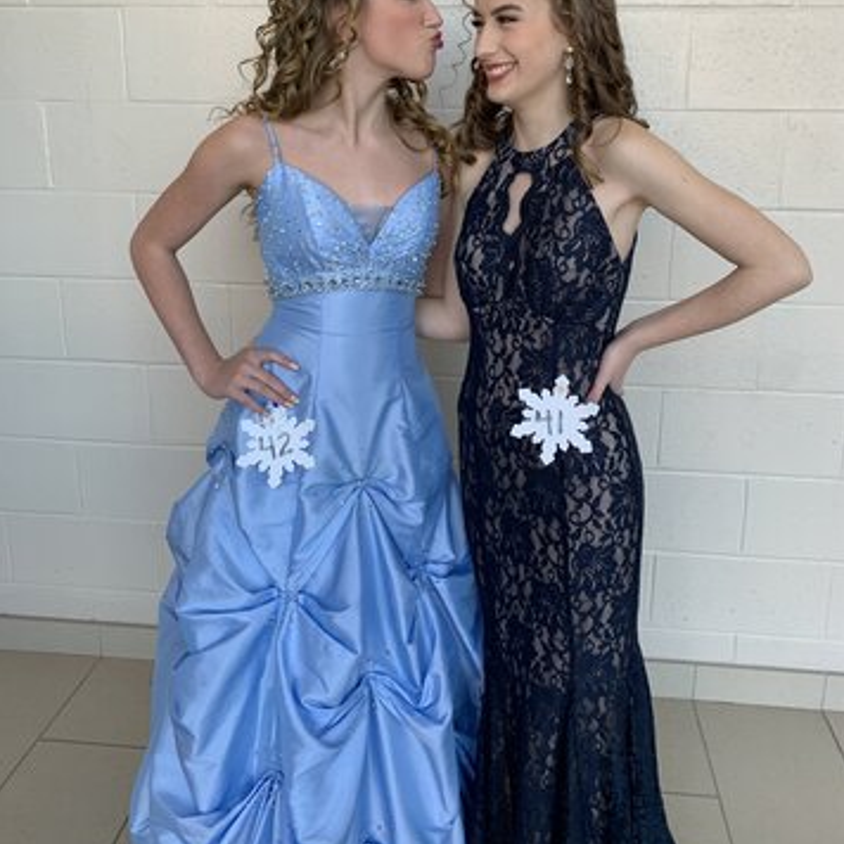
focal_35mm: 31
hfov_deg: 52.5
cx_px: 424
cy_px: 337
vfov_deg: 52.2
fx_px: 855
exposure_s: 1/122
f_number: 1.8
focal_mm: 4.25
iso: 40
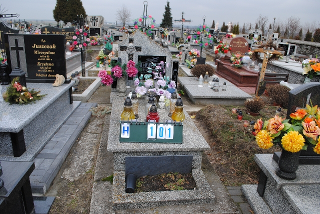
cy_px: 107
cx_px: 160
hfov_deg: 67.3
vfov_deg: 48.0
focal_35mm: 27
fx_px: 240
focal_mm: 18
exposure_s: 1/160
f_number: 6.3
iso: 100
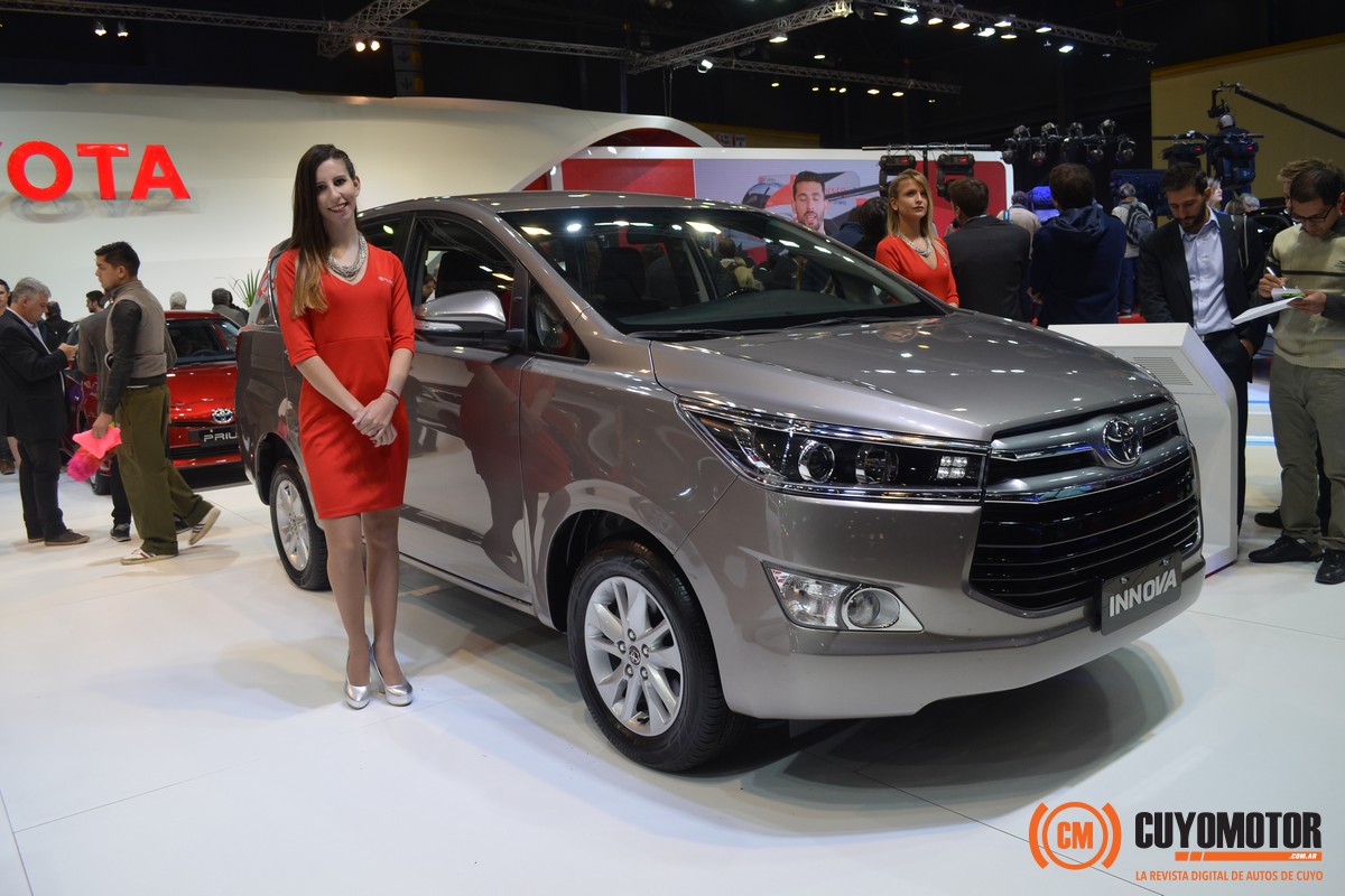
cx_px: 672
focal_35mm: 27
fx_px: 1009
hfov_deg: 67.4
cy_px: 448
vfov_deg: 47.9
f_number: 5
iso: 400
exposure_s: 1/100
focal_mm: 18
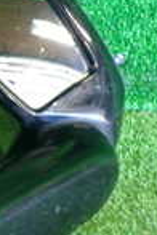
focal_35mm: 127
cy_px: 147
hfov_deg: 10.4
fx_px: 831
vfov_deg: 16.1
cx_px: -87
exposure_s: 1/30
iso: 250
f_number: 2.3
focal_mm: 5.4
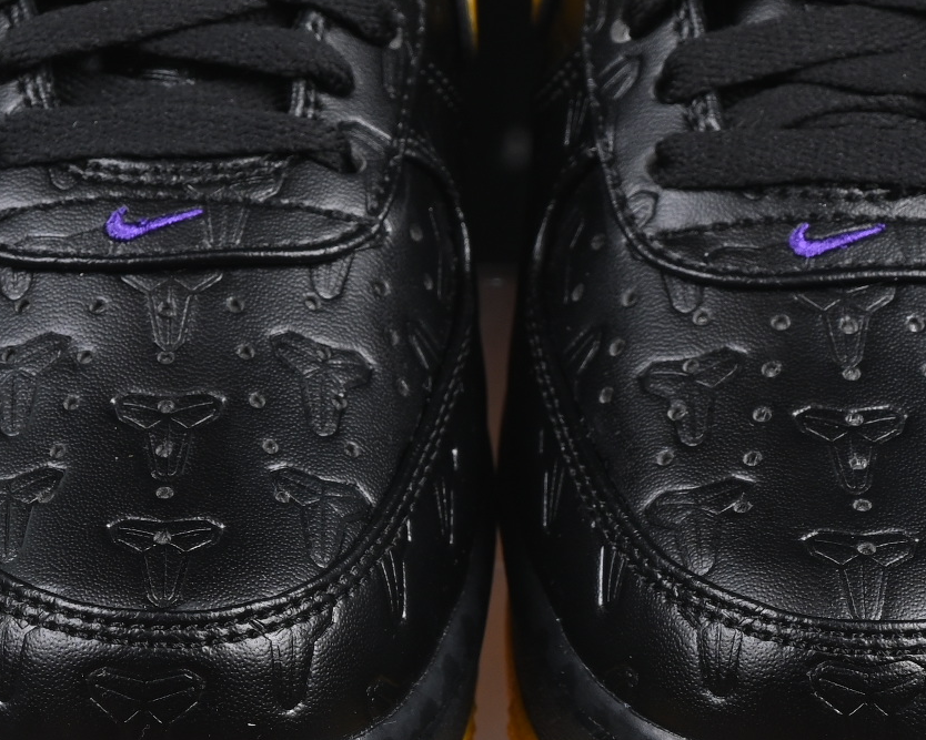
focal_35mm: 235
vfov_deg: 6.6
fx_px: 6440
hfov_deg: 8.2
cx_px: 490
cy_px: 307
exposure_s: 1/60
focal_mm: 50
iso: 160
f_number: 6.3
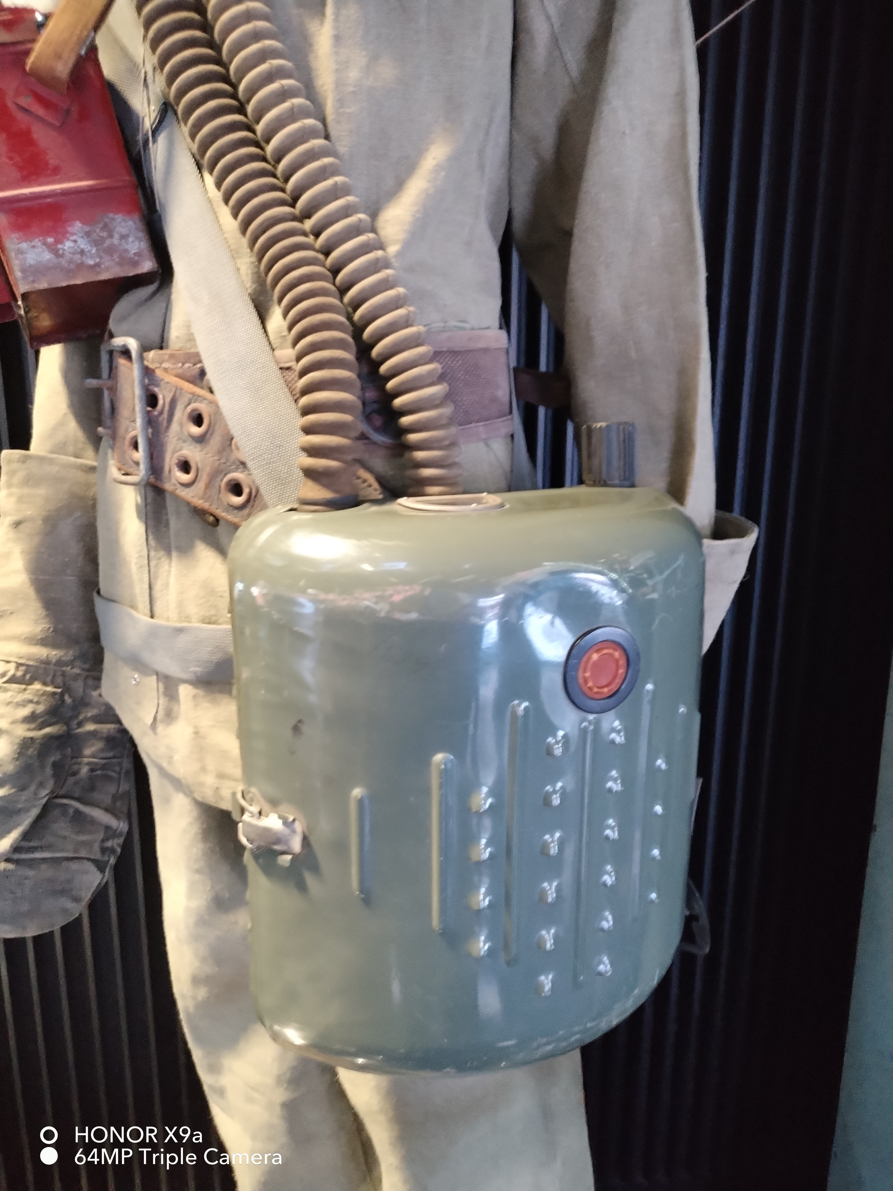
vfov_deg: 67.3
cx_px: 446
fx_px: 894
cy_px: 596
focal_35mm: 26
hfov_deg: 53.1
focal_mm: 4.75
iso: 2370
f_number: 1.8
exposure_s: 1/16.7
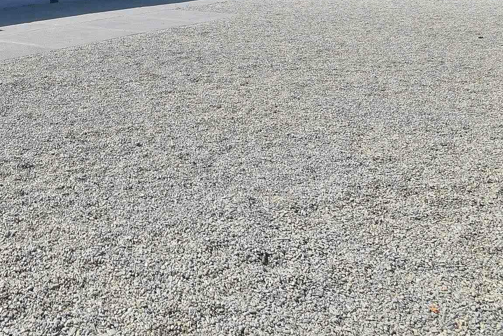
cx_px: 3
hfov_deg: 42.9
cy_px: -38
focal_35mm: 39
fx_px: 545
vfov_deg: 30.5
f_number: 10
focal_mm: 10
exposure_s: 1/400
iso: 200
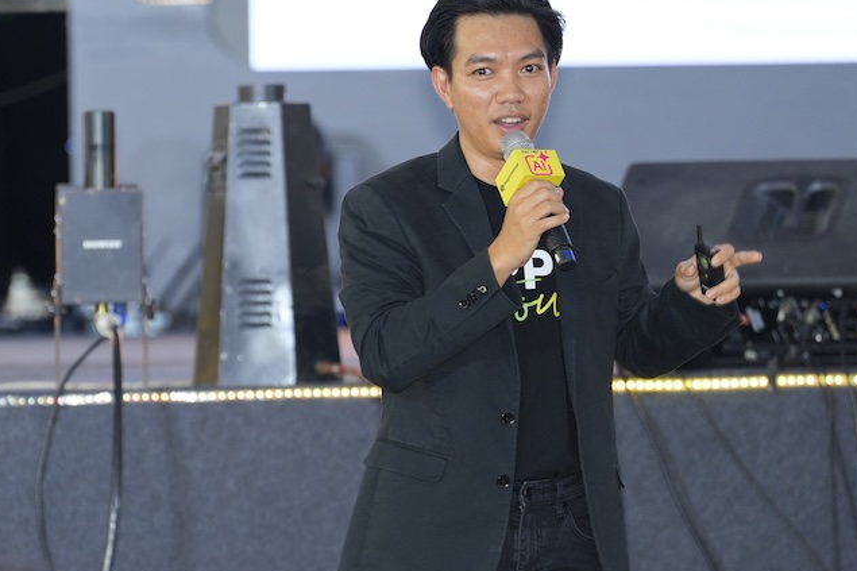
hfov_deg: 5.1
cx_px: 271
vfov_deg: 3.4
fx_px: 9591
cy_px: 303
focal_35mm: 403
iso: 400
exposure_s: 1/250
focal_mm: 200
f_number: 2.8
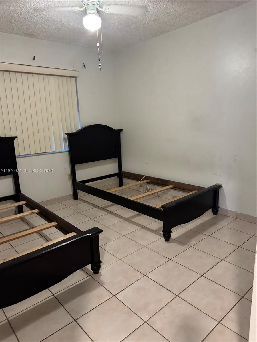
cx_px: 128
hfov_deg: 56.8
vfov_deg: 71.6
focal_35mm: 24
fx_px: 238
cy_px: 171
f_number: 1.78
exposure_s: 1/40
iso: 640
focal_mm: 6.76
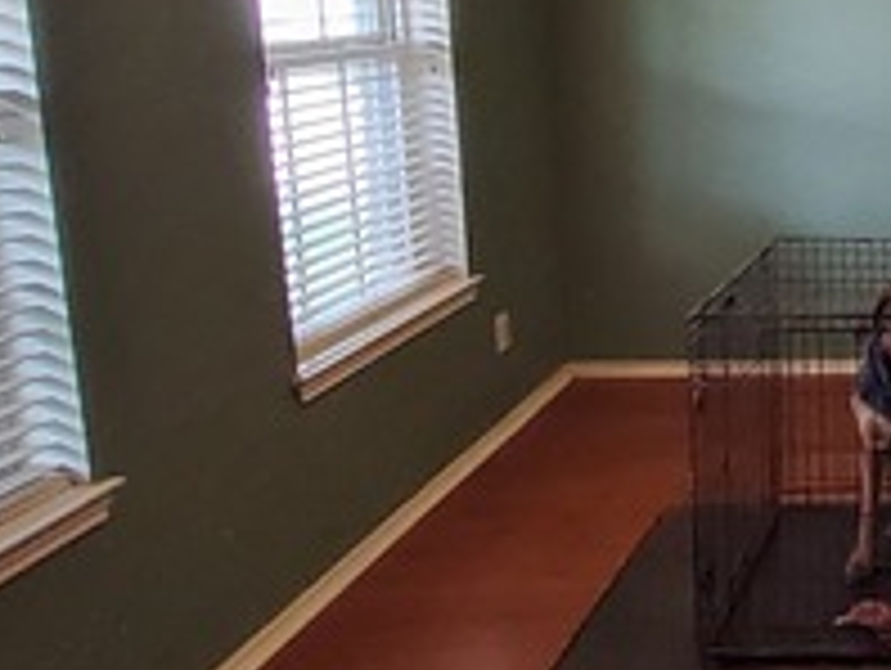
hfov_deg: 33.7
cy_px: 175
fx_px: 1082
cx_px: 1134
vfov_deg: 33.8
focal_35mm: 42
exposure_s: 1/30
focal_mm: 1.13
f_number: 2.2
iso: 500
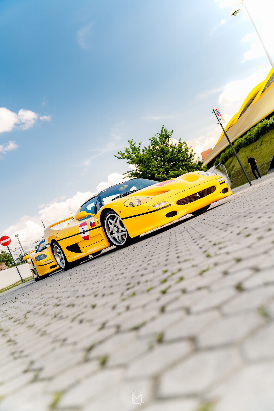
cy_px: 206
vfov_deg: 58.7
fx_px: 365
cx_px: 137
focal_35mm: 32
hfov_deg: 41.1
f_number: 2.8
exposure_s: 1/640
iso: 125
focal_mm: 32
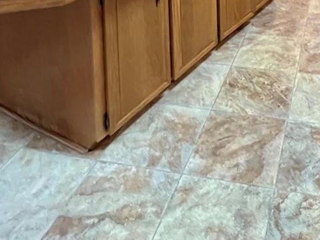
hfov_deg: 41.9
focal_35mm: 43
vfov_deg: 23.7
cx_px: 257
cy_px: -151
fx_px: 398
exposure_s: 1/60
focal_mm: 1.57
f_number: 1.8
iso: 500
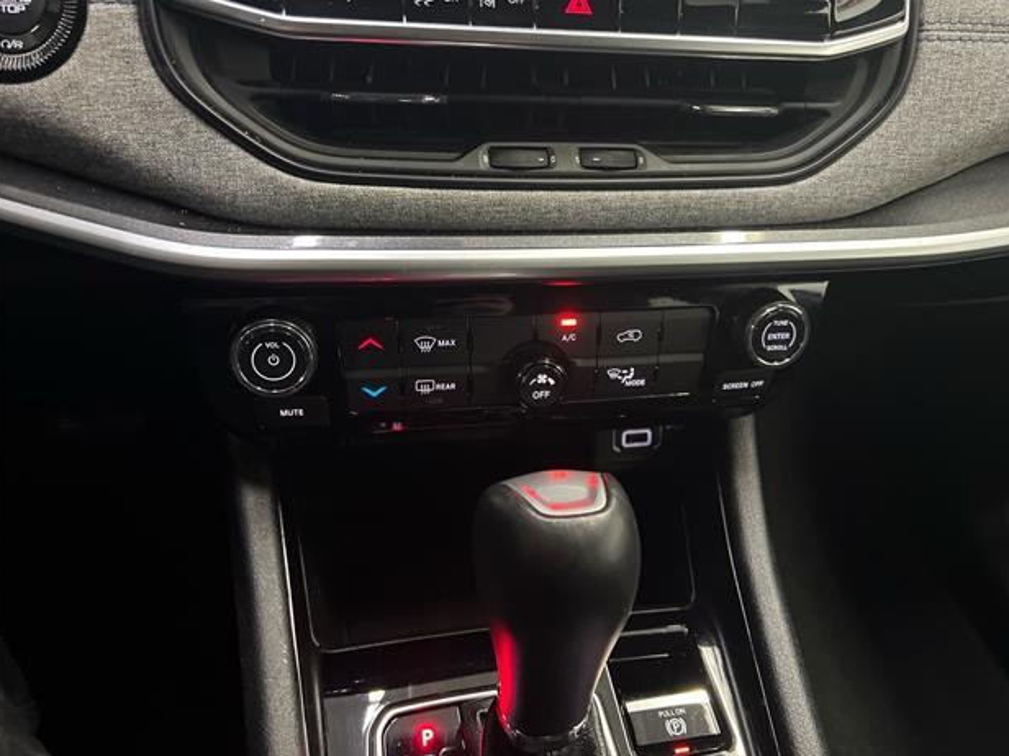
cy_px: 367
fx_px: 787
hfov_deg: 65.3
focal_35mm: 27
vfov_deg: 51.3
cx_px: 516
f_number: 1.5
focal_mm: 5.7
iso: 640
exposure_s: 1/30
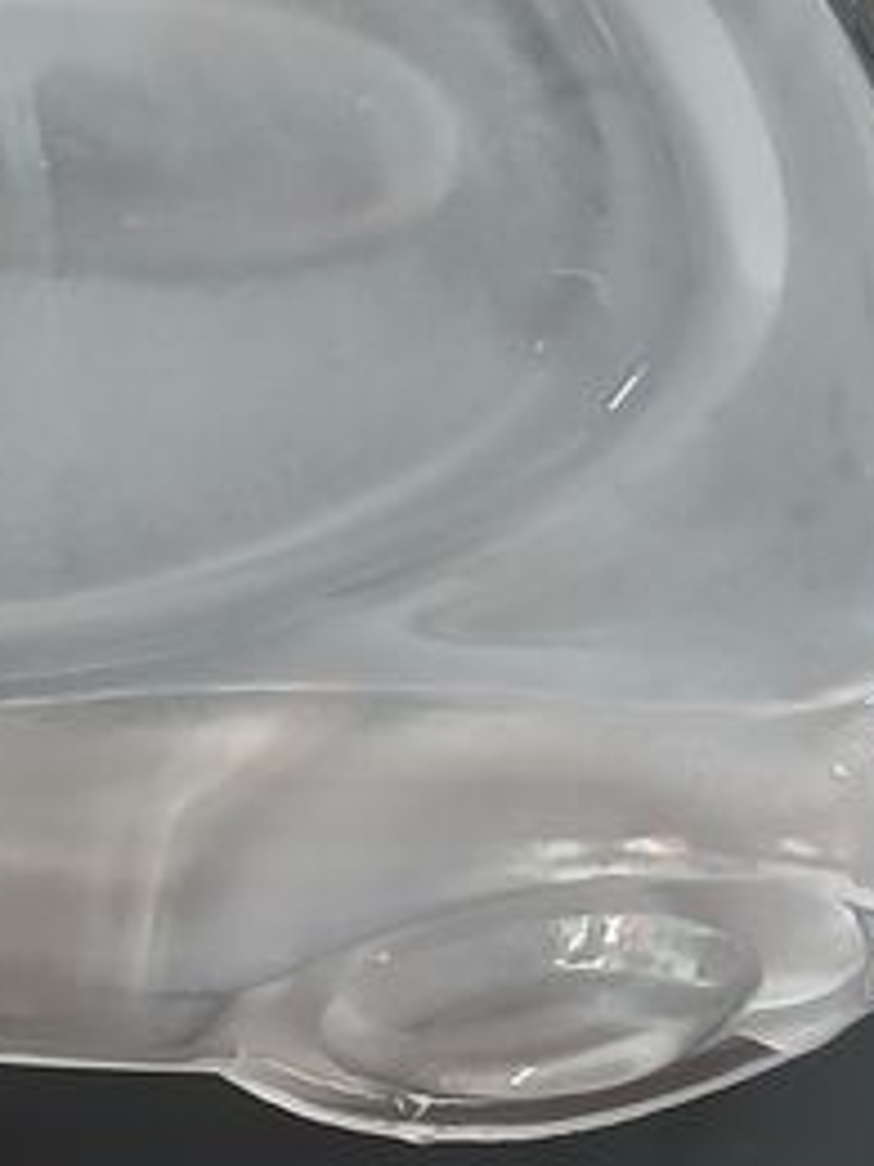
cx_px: -766
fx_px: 3366
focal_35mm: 100
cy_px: 874
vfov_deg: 19.5
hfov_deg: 13.2
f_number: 1.8
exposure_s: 1/33.3
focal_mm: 3.98
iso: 200
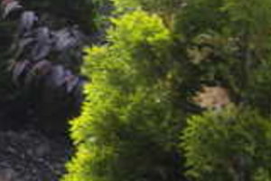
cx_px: -260
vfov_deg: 6.8
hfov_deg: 9.6
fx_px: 1505
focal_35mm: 200
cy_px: -61
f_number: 4
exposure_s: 1/125
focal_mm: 8.5
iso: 100
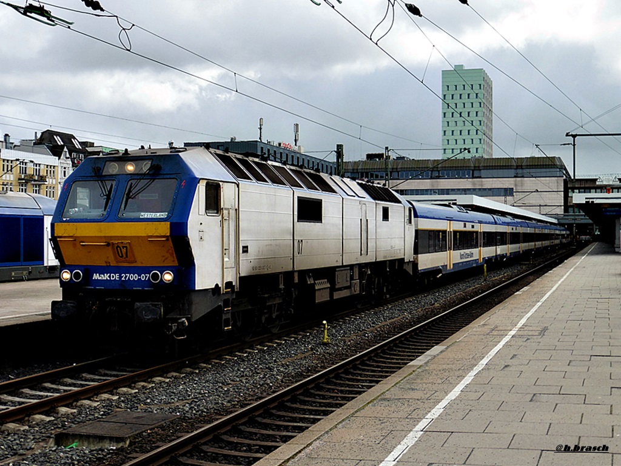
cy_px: 233
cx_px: 310
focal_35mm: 51
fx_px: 915
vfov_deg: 28.6
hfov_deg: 37.5
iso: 100
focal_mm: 9
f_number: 4.4
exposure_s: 1/800
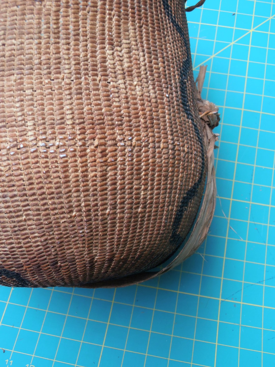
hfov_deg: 42.9
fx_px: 350
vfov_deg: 55.4
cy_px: 184
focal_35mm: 33
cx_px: 138
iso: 125
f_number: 3.6
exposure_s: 1/8
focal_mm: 5.93
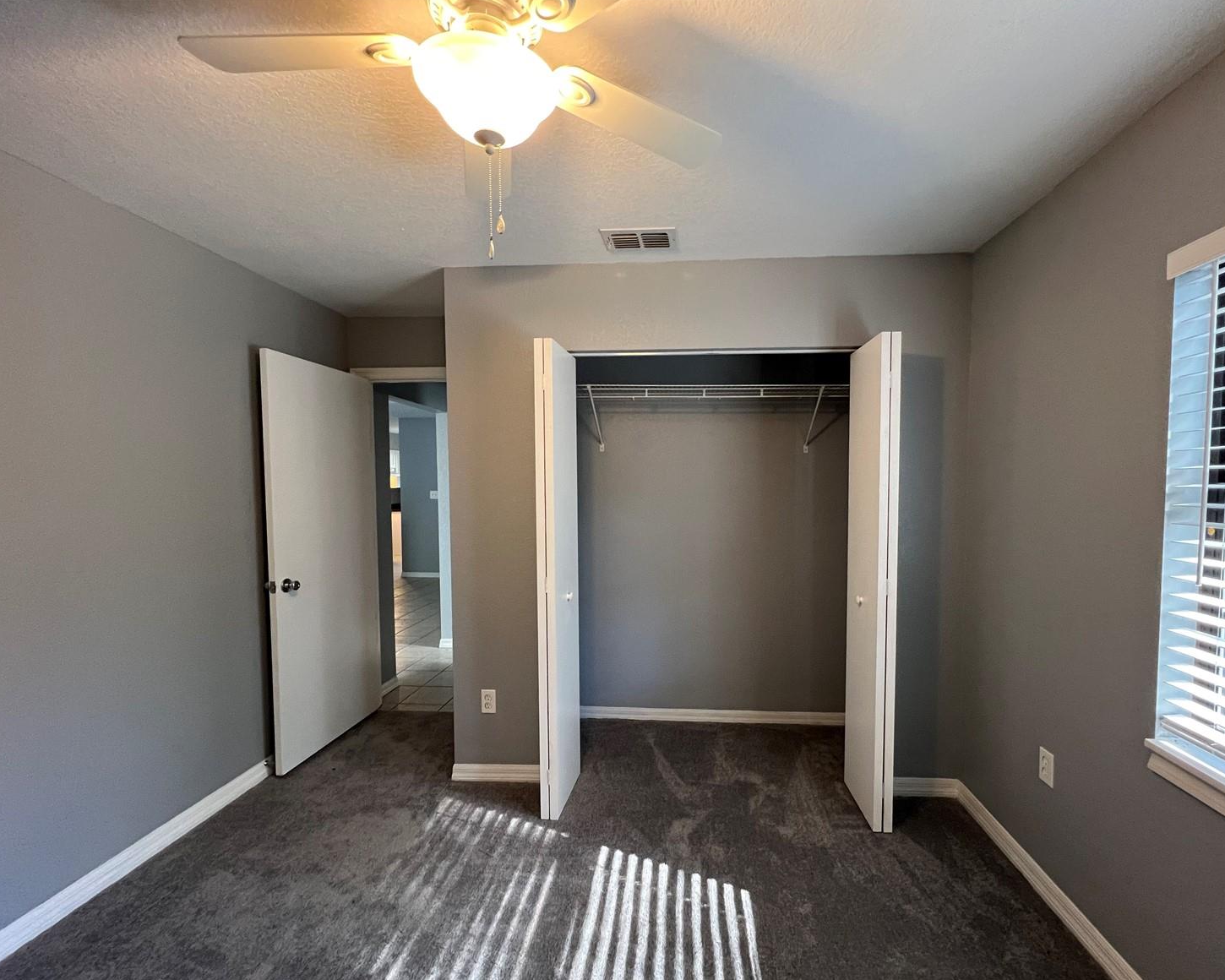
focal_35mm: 14
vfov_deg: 88.0
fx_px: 508
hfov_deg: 100.5
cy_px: 503
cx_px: 655
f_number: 1.8
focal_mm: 1.57
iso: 400
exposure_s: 1/60
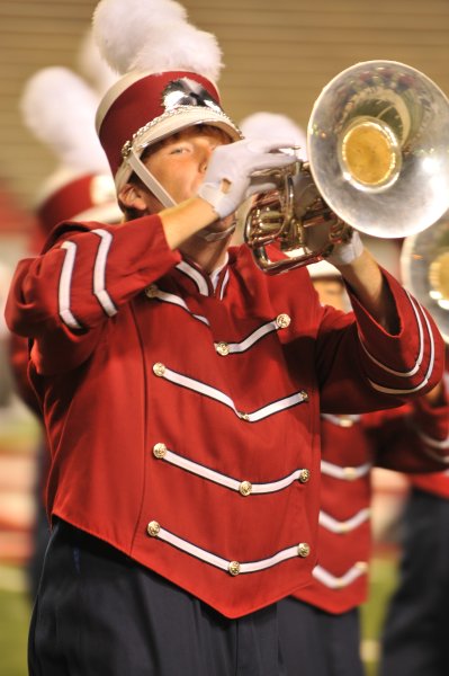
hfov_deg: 4.6
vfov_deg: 6.9
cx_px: 224
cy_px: 338
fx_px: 5622
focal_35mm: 300
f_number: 2.8
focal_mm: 200
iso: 320
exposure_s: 1/60
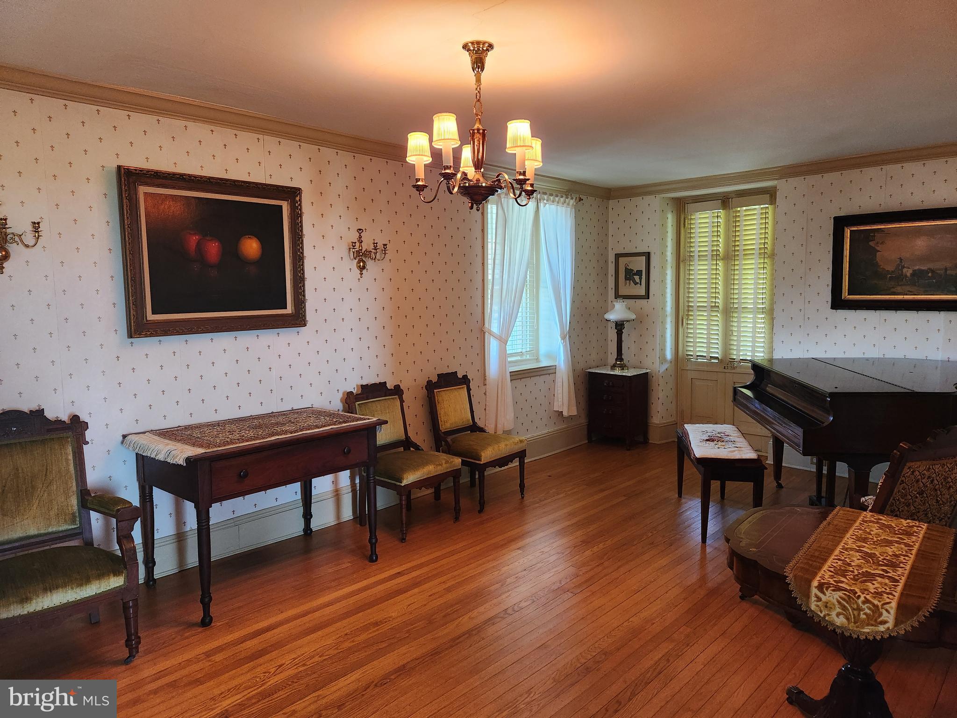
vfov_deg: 58.9
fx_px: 636
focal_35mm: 23
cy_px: 359
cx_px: 478
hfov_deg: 73.9
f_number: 1.8
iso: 500
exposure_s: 1/120
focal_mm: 5.4
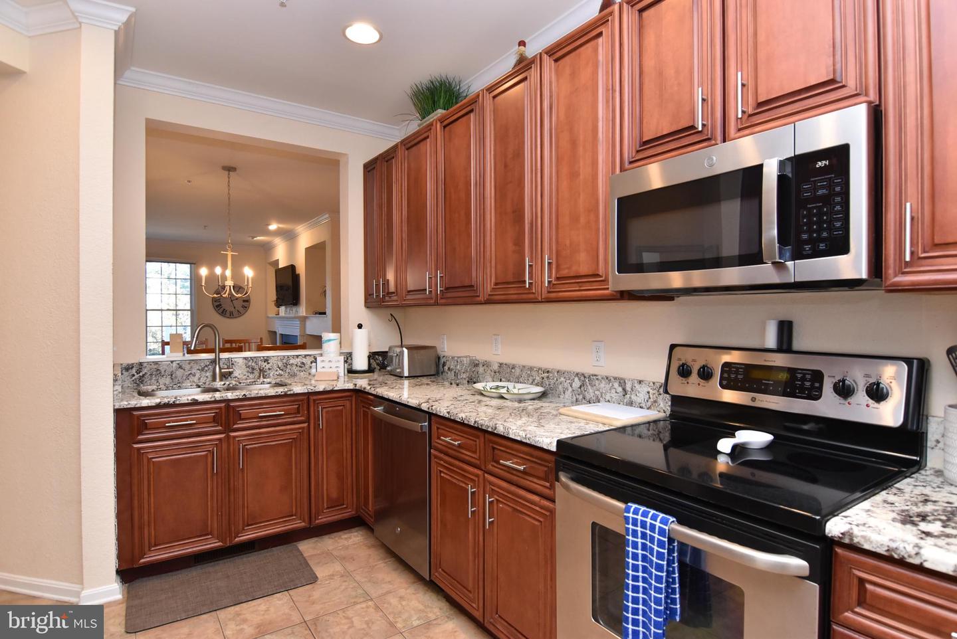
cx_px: 478
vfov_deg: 67.5
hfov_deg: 90.0
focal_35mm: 18
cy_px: 320
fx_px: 479
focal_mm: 12
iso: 800
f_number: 6.3
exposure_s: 1/60
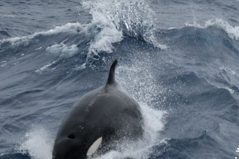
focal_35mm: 213
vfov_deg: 6.4
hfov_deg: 9.7
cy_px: 74
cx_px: 112
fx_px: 1414
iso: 560
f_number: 5
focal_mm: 135
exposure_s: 1/8000
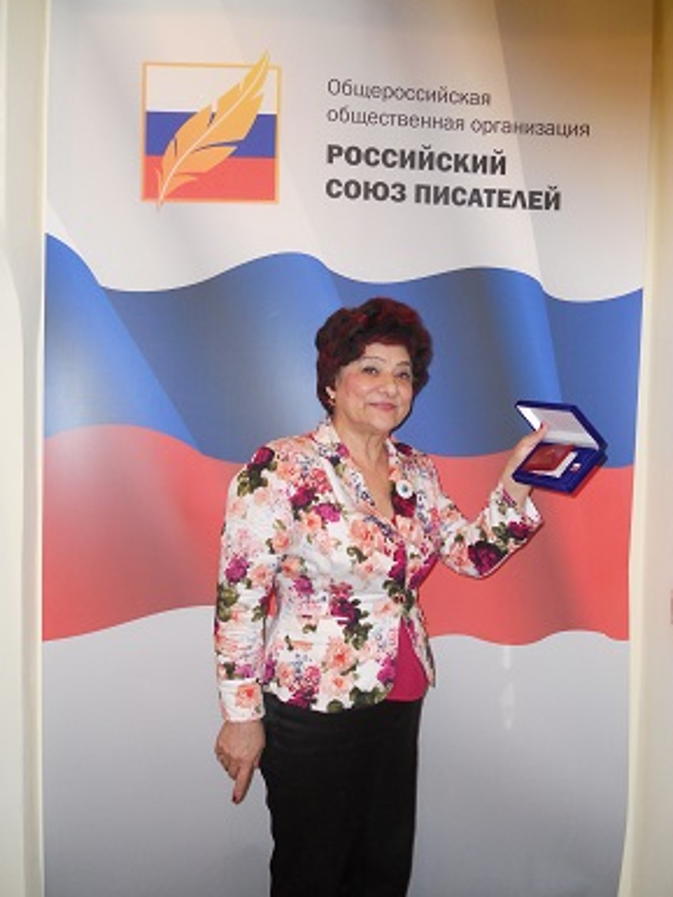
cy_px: 448
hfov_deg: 49.8
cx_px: 331
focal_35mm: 28
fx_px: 725
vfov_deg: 63.4
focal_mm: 4.9
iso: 200
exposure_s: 1/25
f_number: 3.2
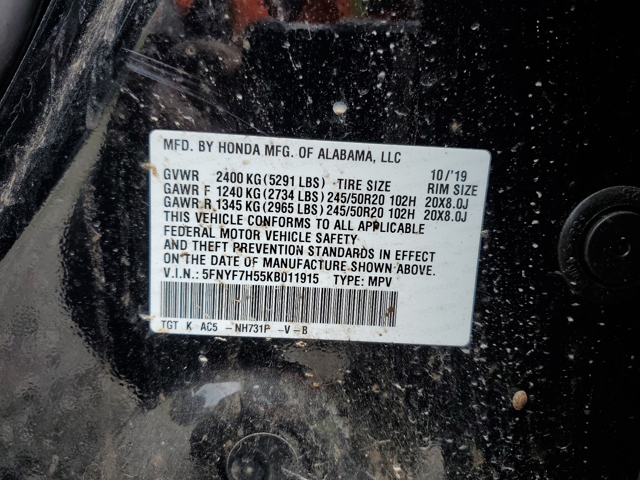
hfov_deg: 67.3
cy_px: 240
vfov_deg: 53.1
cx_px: 320
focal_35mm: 26
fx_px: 481
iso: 50
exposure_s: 1/833
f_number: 1.5
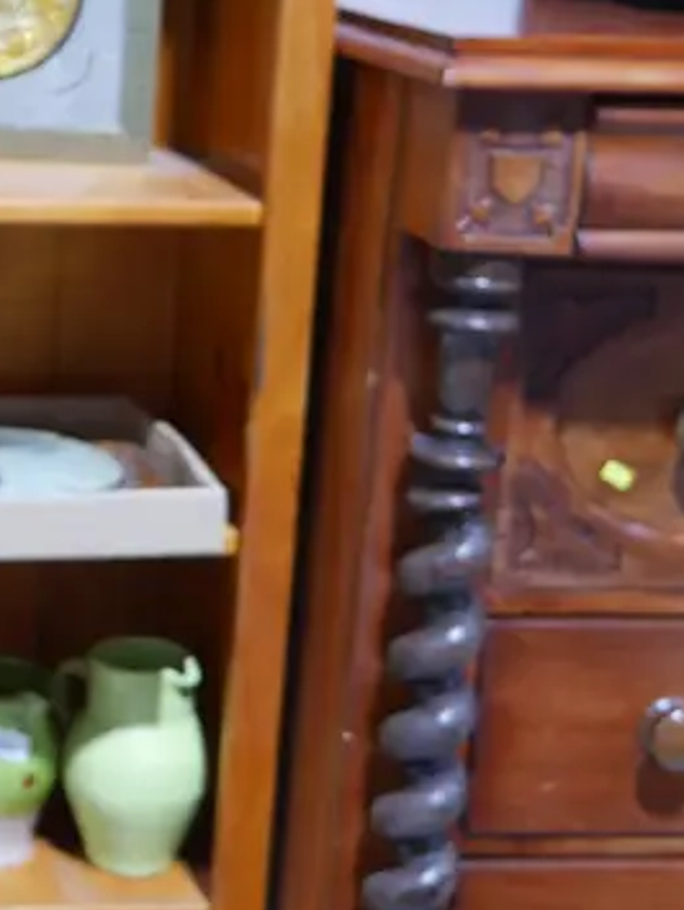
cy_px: 285
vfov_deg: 24.0
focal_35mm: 81
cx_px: -264
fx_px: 2131
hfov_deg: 16.9
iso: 640
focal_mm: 14
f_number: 3.5
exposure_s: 1/60
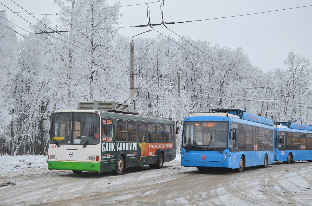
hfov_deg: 37.0
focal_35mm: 54
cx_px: 156
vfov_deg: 24.9
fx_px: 467
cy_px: 103
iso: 450
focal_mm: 36
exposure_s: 1/1000
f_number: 5
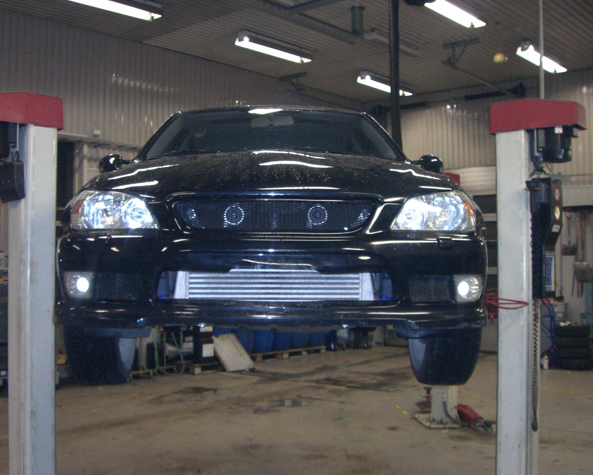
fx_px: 772
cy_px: 255
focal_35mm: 44
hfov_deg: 42.0
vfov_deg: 34.1
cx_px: 279
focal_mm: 6.2
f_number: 2.7
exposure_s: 1/60
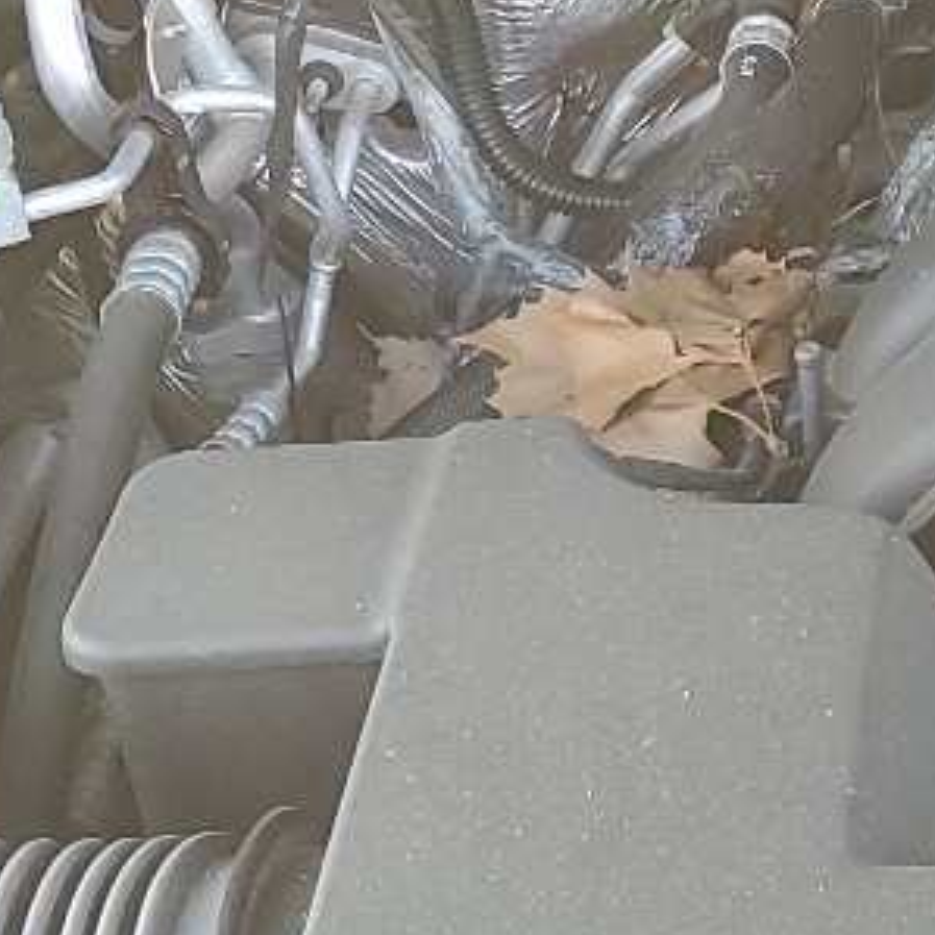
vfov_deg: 14.1
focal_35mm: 123
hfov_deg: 13.5
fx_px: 3759
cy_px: 191
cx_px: 1307
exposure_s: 1/120
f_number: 1.5
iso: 64
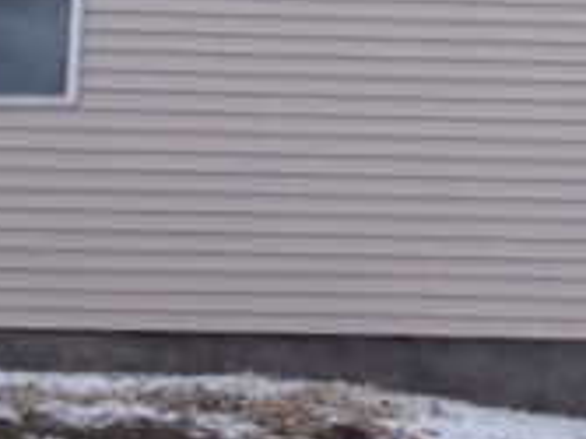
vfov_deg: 10.8
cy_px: -133
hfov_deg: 14.4
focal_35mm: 134
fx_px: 2267
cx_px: 618
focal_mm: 4.28
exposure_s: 1/1082
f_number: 2.4
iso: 50
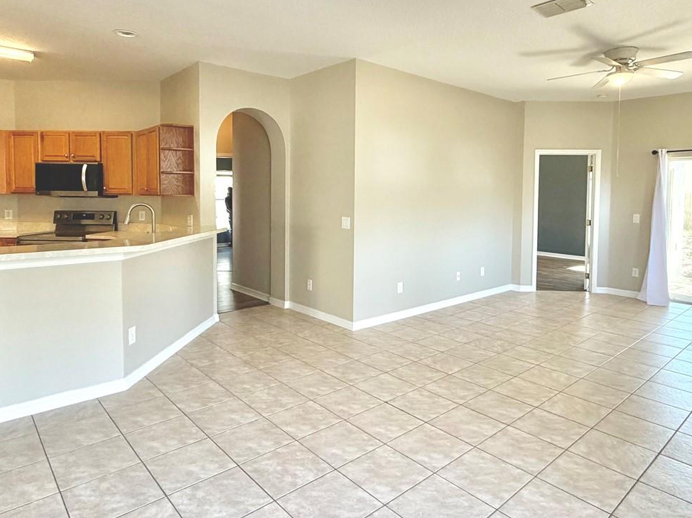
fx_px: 460
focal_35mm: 23
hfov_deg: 73.8
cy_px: 212
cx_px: 372
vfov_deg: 58.5
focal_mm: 2.22
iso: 160
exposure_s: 1/120
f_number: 2.2
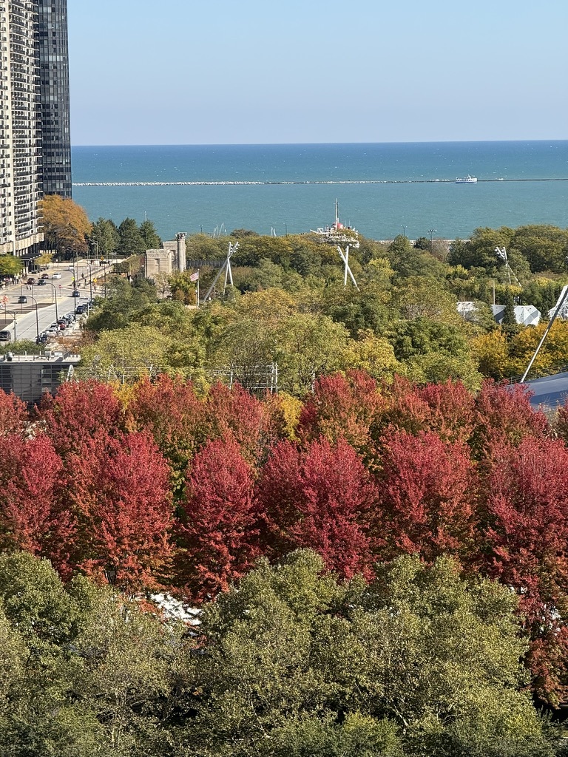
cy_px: 378
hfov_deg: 12.3
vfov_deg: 16.4
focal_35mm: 120
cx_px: 284
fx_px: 2625
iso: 50
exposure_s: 1/1130
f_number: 2.8
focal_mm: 15.66
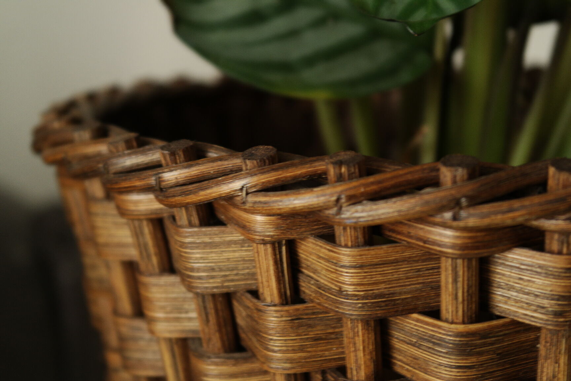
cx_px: 286
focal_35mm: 69
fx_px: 1094
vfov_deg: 19.7
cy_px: 190
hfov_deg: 29.2
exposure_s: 1/30
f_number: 5.6
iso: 400
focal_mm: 45
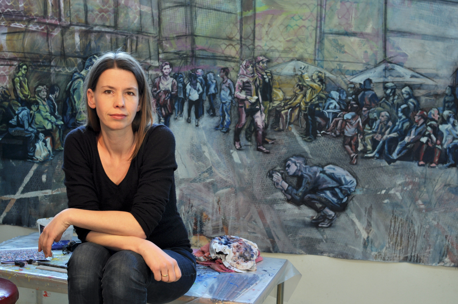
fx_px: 667
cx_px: 229
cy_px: 152
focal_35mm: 52
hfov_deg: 37.9
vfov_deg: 25.7
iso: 250
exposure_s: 1/40
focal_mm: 35
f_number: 5.6
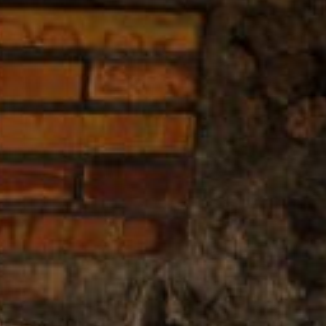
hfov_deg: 3.2
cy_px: 840
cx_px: -690
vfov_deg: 3.3
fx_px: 5636
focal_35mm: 529
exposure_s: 1/200
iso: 500
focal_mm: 52
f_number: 7.1
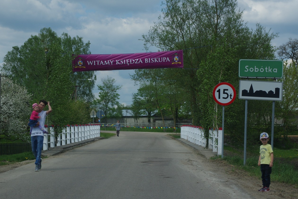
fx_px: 662
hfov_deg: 25.4
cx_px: 148
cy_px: 99
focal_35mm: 80
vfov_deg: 17.1
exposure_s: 1/200
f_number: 11
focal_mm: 53
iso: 200
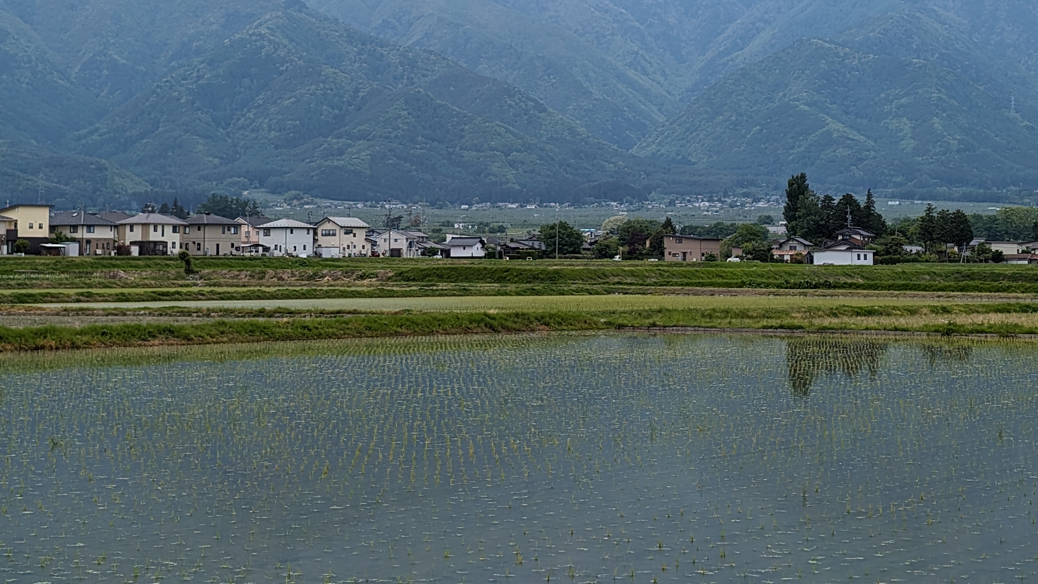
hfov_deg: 29.0
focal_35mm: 73
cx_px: 514
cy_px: 82
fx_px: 2009
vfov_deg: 16.4
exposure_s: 1/1385
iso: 22
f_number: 1.68
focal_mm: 6.9
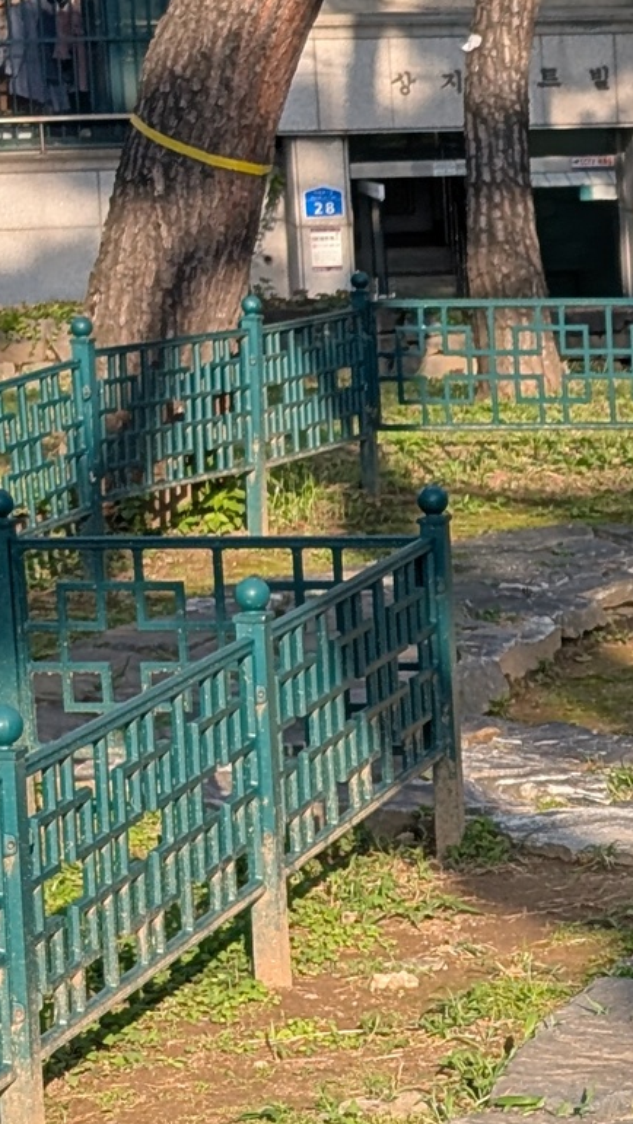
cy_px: 623
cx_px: 1438
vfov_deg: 15.1
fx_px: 4235
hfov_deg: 8.0
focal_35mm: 142
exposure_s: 1/614
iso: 19
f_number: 1.68
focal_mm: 6.9
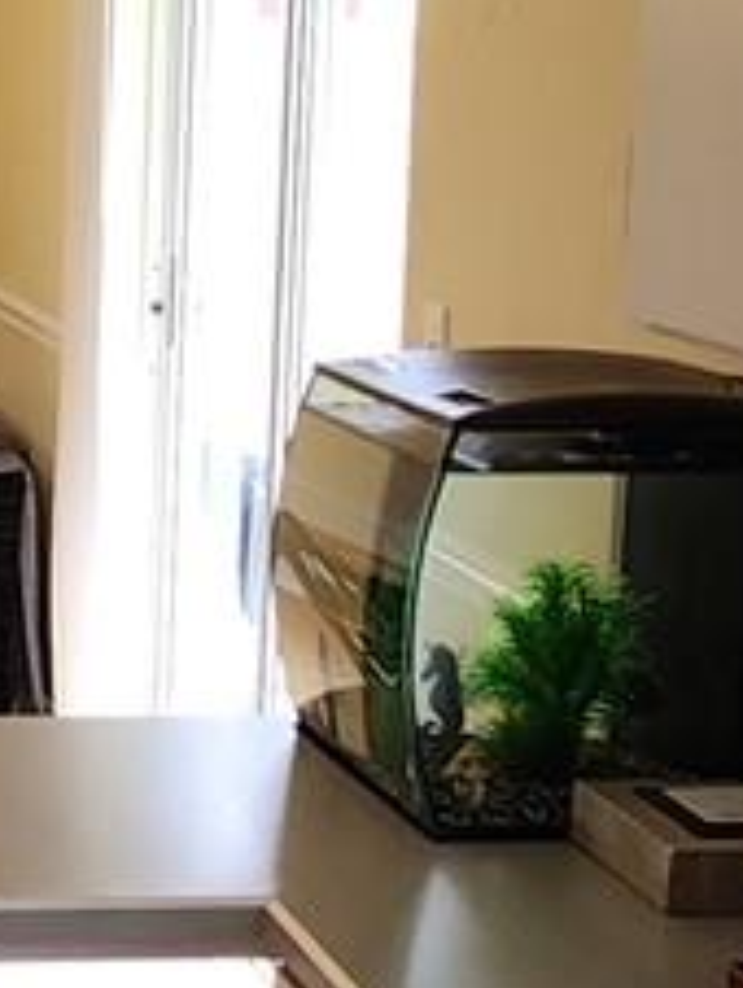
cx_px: -380
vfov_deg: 21.3
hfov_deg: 14.9
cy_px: 586
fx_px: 2628
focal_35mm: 92
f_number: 2.2
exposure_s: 1/60
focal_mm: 2.2
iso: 80
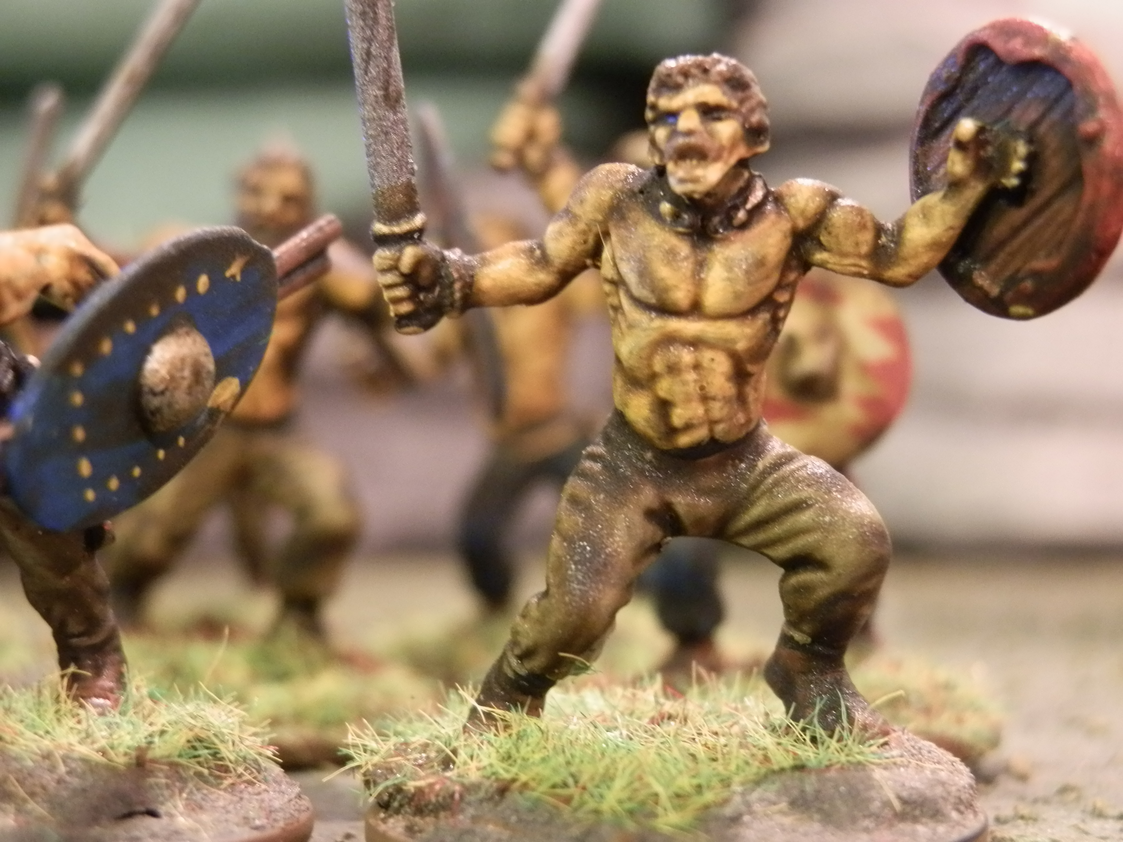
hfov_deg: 31.7
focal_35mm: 61
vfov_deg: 24.0
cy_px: 421
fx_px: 1979
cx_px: 562
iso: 400
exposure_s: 1/6
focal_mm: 10.99
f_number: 3.7
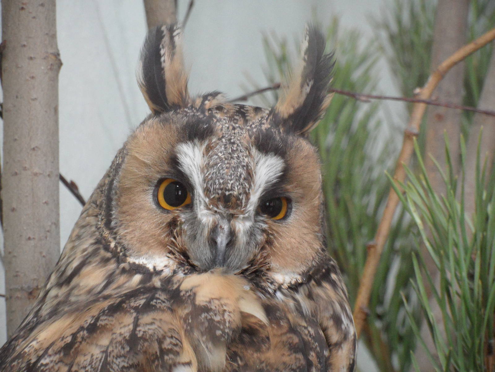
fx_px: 4290
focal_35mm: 300
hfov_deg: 6.6
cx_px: 248
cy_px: 186
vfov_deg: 5.0
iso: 400
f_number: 5.4
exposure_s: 1/10
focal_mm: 49.4
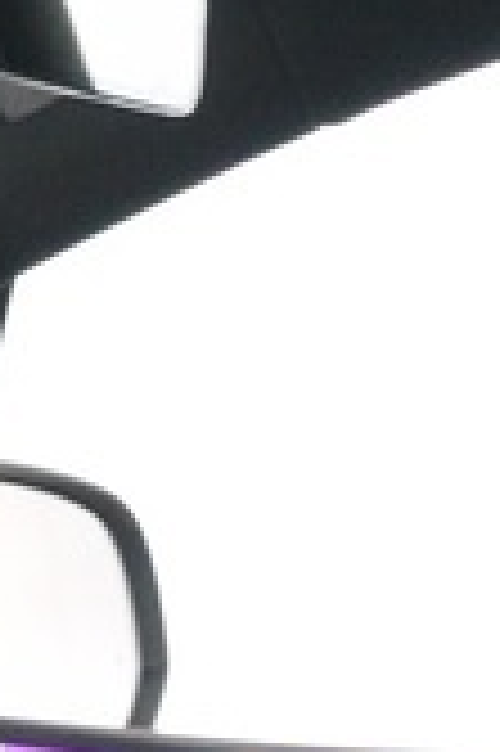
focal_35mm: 233
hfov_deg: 5.8
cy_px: 1585
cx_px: 653
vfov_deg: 8.3
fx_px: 4864
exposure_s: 1/60
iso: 2800
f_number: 3.5
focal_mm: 16
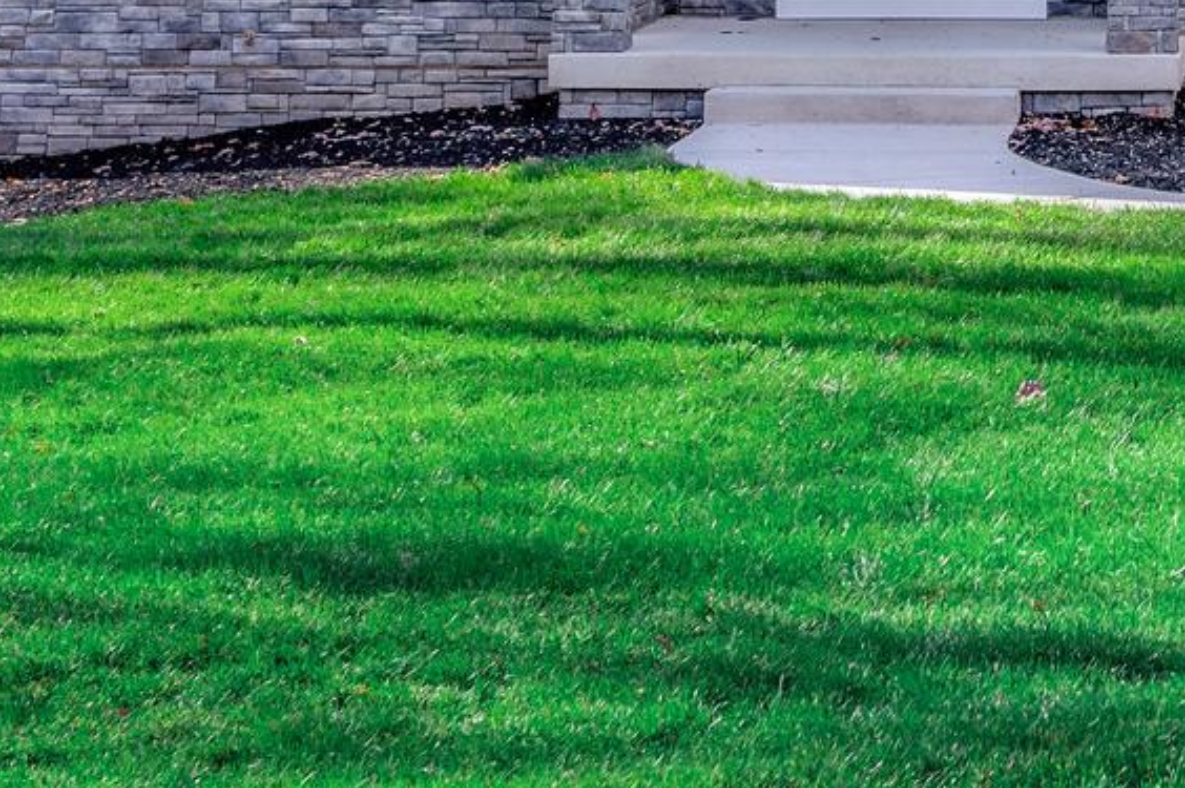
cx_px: 1519
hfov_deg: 17.6
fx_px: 3585
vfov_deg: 12.4
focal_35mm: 109
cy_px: -19
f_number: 5.6
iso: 200
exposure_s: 1/250
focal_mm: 30
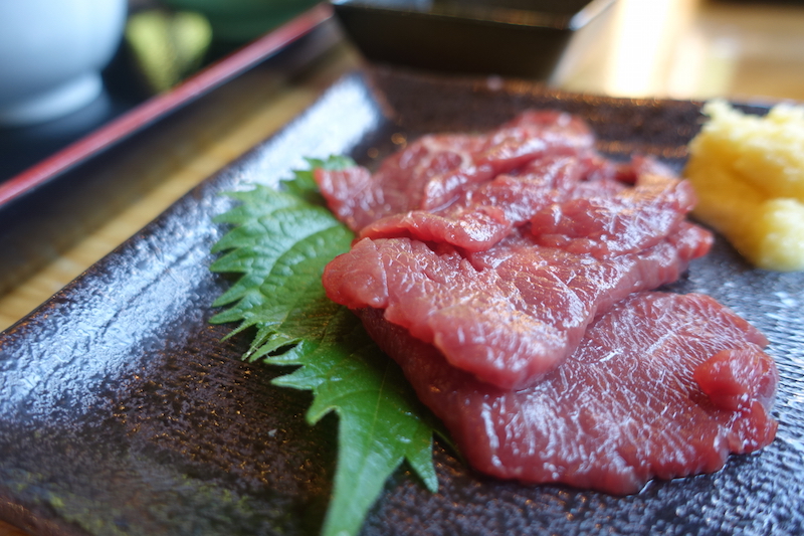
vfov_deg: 53.1
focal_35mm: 24
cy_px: 268
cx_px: 402
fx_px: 536
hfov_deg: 73.8
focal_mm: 8.8
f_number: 2.5
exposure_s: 1/30
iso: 125
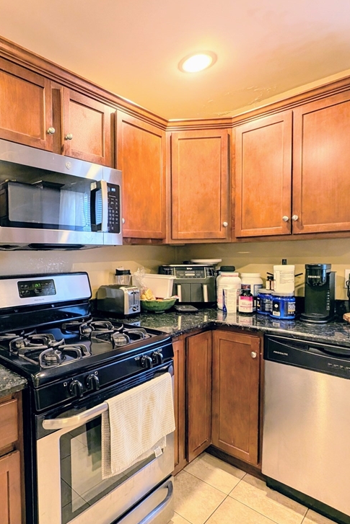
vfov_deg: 86.9
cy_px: 270
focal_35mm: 19
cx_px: 79
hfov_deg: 60.3
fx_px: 277
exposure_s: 1/30
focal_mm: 1.95
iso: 48
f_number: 2.2
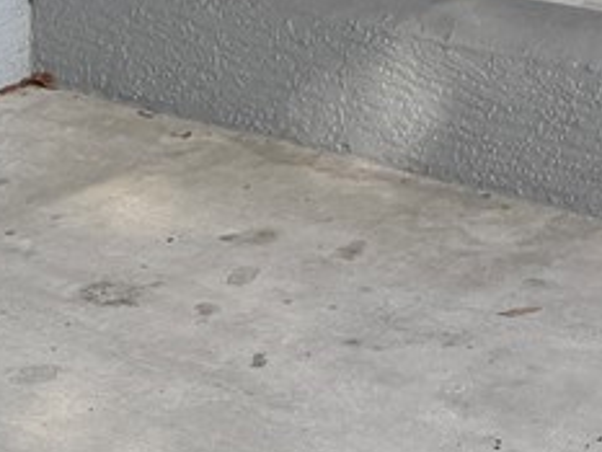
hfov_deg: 11.1
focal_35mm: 165
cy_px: -746
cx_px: 1121
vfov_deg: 8.1
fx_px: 2871
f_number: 1.78
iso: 100
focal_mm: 6.76
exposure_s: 1/735
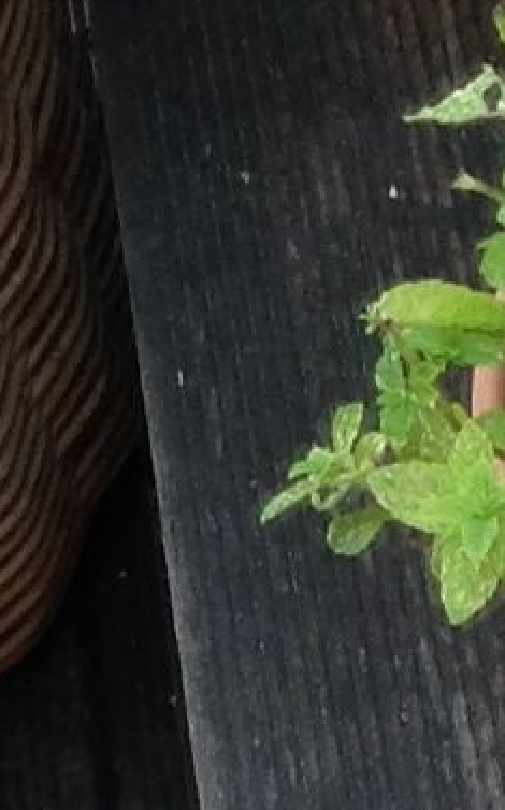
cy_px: 587
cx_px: -43
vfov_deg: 8.2
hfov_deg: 5.1
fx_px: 5626
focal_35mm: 255
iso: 50
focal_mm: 4.28
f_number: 2.4
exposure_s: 1/30
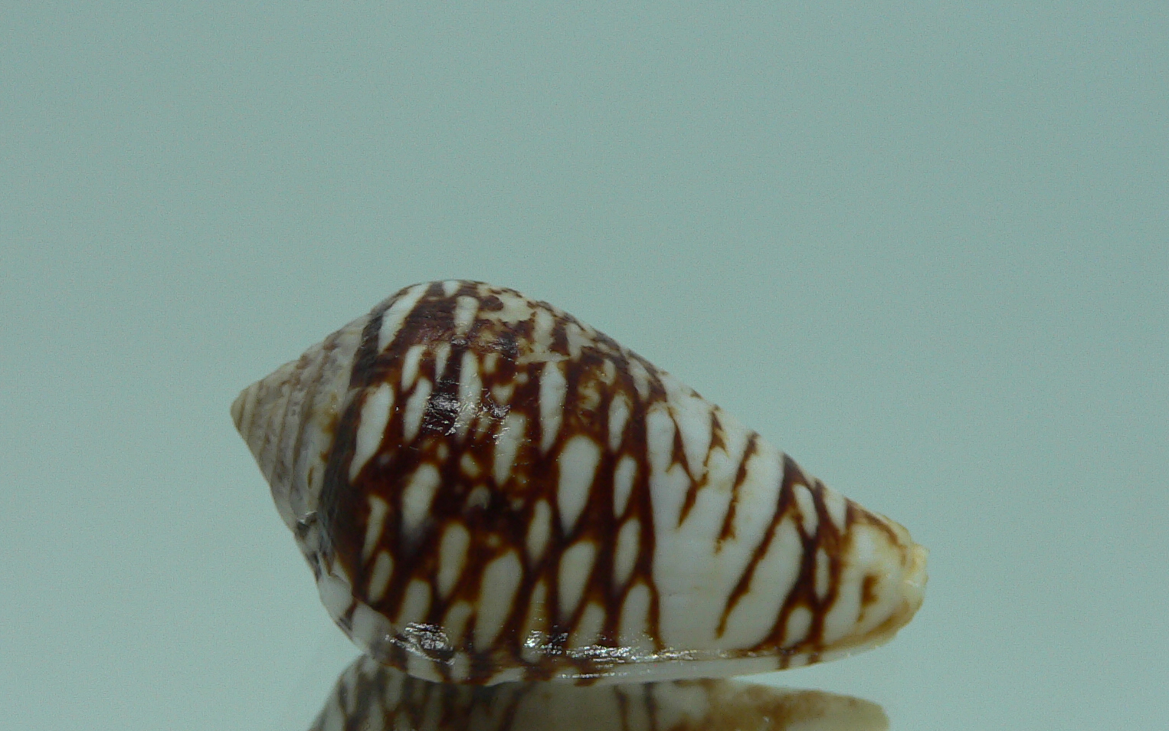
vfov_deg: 26.0
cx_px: 569
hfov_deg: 41.0
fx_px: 1561
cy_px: 552
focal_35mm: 49
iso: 80
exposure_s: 1/60
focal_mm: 4.6
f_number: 2.8
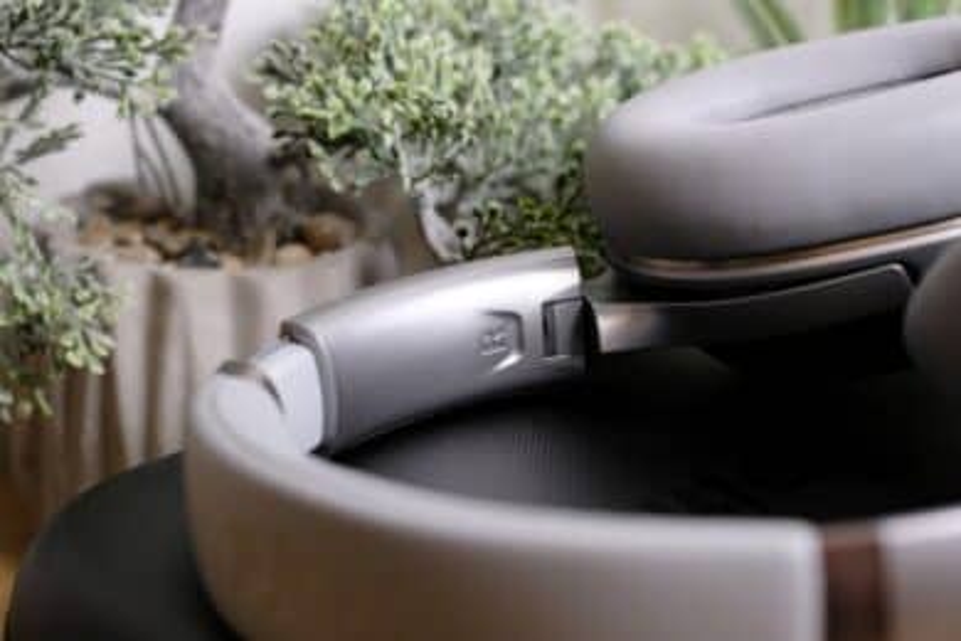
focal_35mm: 83
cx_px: 480
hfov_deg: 24.5
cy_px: 320
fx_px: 2215
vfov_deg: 16.5
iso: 640
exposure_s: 1/80
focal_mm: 55
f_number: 5.6
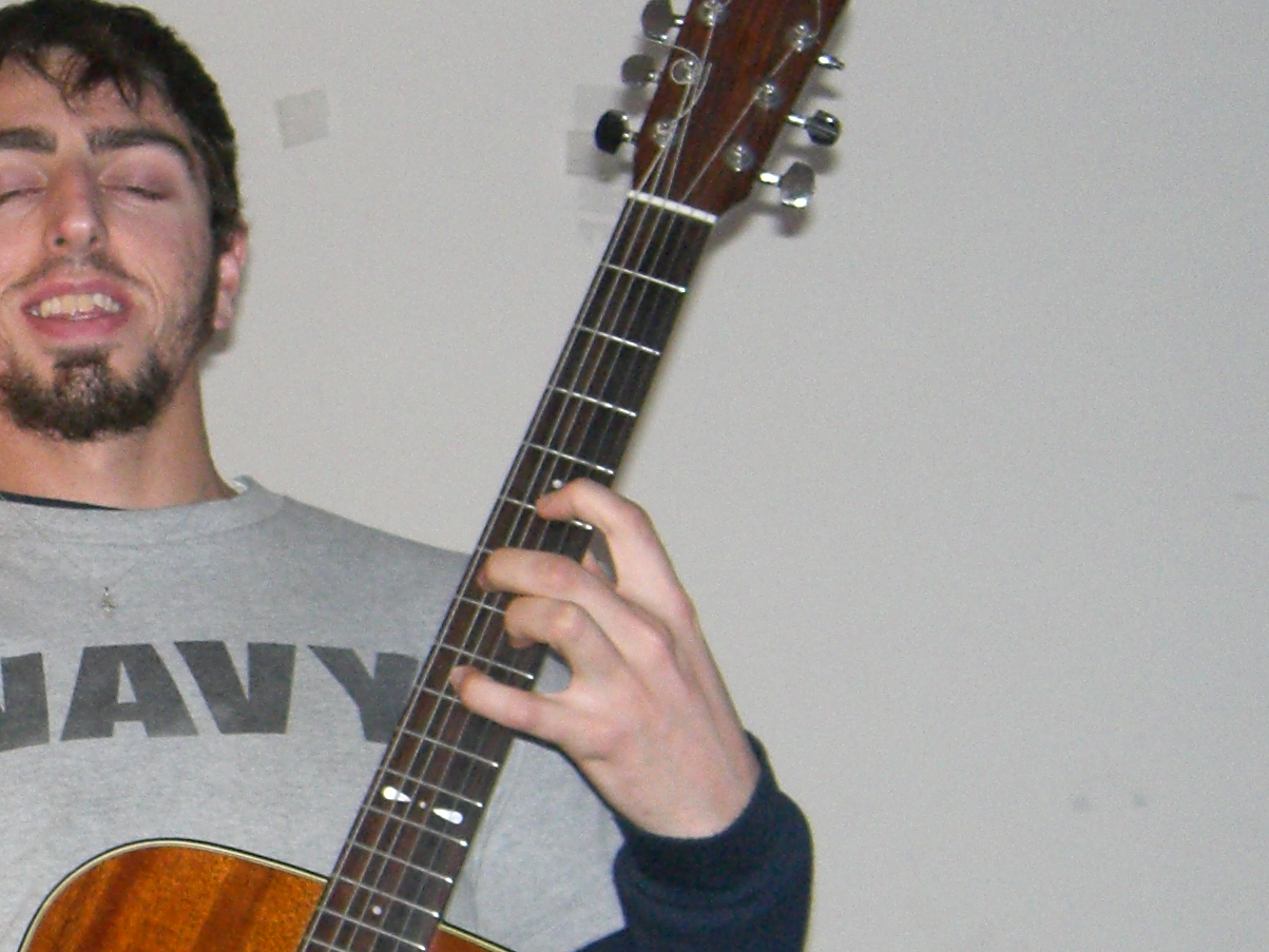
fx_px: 3557
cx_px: -261
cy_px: 730
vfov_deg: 15.2
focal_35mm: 97
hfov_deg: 19.1
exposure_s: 1/60
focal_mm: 7.9
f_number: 2.8
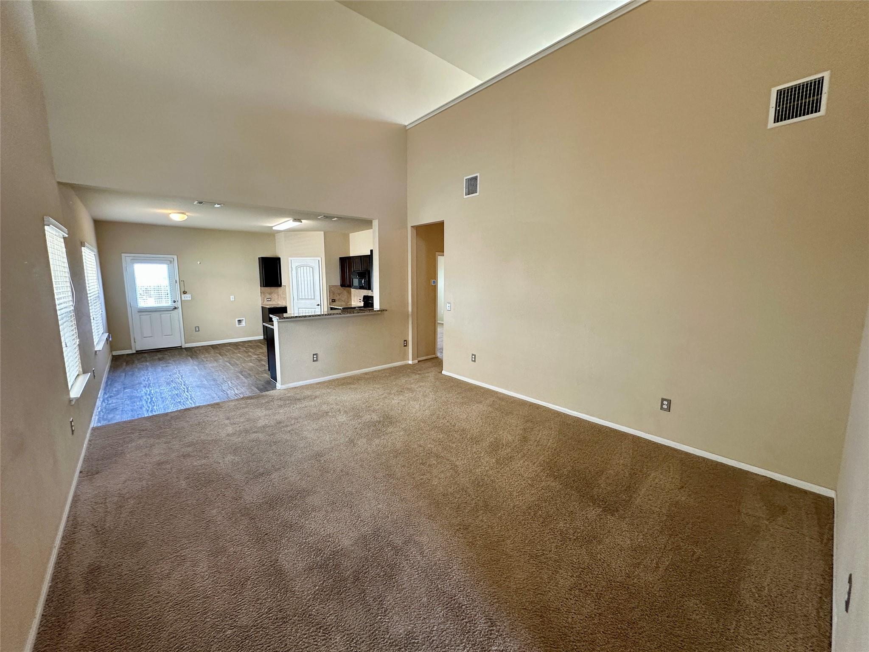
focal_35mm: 14
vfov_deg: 85.7
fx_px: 351
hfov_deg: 102.1
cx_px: 434
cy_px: 326
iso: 200
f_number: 2.2
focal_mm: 2.22
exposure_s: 1/120
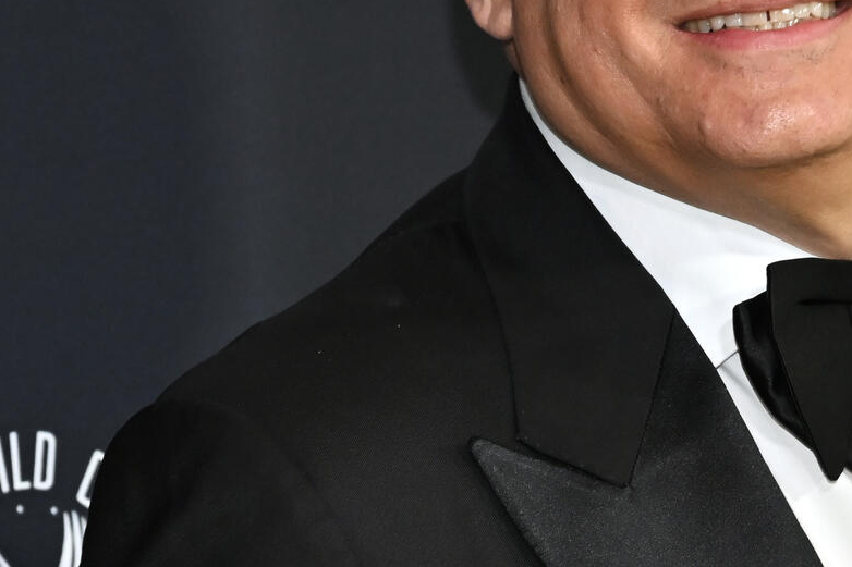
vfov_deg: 3.7
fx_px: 8778
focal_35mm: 371
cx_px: 707
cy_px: 162
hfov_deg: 5.6
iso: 800
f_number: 5.6
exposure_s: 1/200
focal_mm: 97
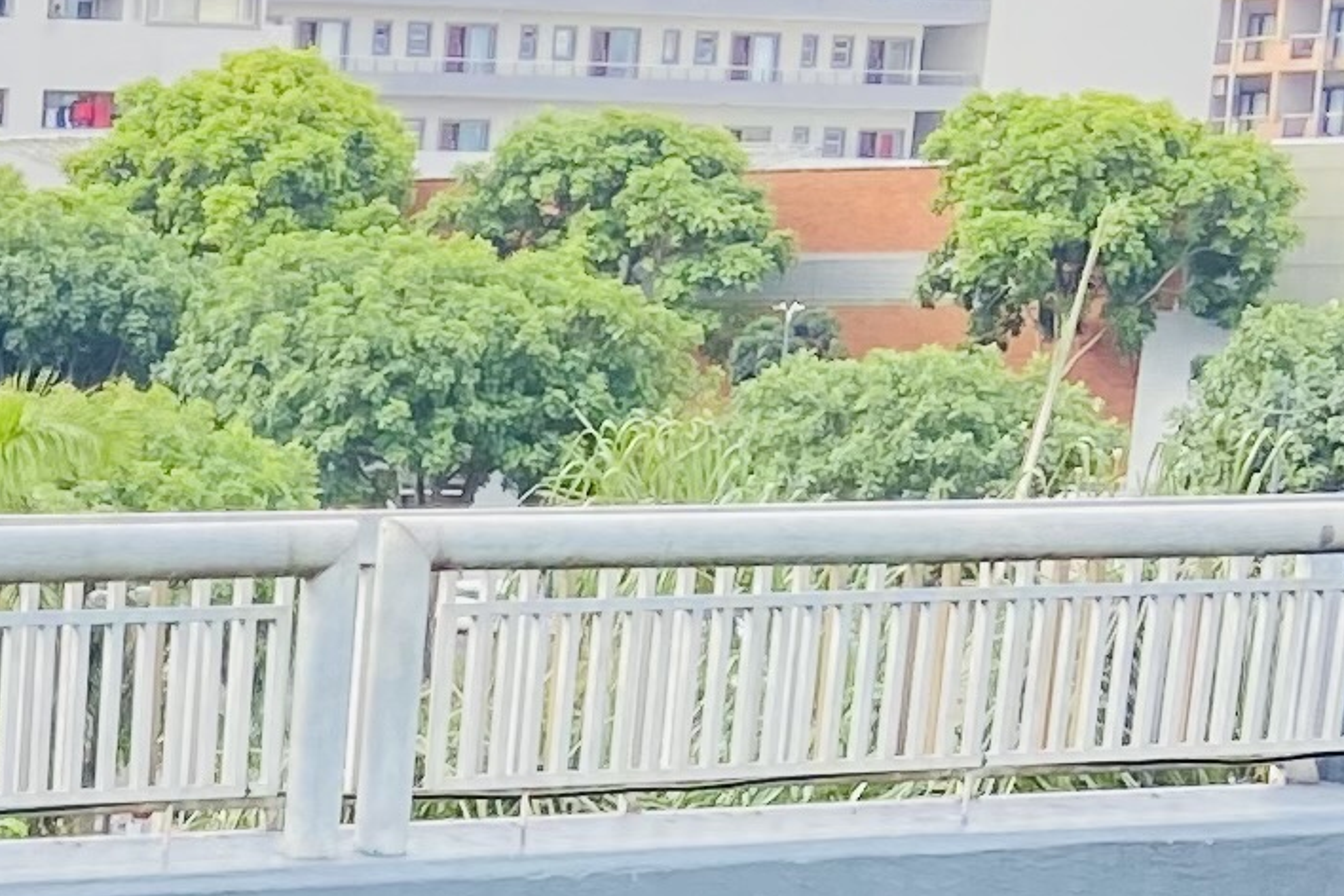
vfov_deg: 8.3
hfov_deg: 12.5
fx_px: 5749
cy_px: 2014
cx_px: -847
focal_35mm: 154
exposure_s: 1/211
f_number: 1.8
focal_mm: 4.25
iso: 32
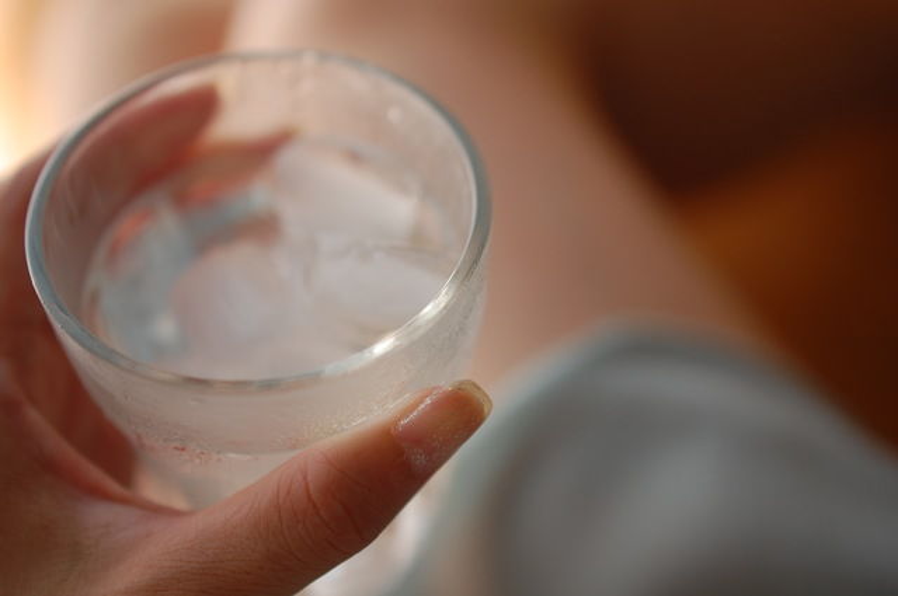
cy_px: 298
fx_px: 1121
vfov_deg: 29.8
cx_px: 449
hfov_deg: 43.7
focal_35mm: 45
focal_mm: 30
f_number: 2.5
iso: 200
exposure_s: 1/320
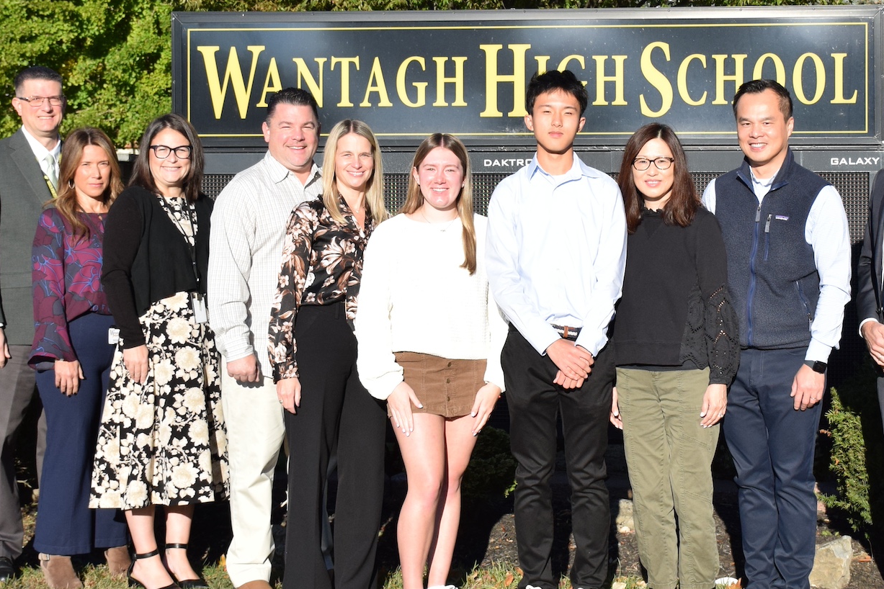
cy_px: 198
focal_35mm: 88
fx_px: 2161
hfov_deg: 23.1
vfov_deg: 15.5
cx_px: 552
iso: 500
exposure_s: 1/2500
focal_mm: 30
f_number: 5
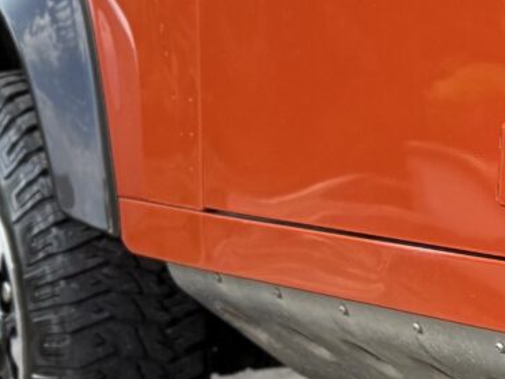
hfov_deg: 10.5
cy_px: 148
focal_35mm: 165
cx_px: 1147
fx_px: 2407
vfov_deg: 9.0
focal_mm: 6.76
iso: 100
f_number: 1.78
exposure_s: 1/665
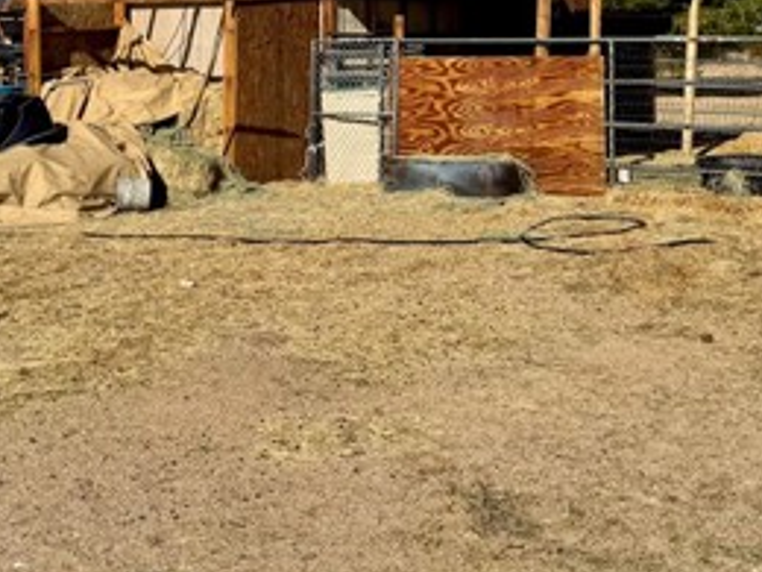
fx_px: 1299
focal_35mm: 59
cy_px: 35
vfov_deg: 24.0
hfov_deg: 32.7
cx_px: 434
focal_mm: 6.76
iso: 80
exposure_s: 1/9009
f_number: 1.78
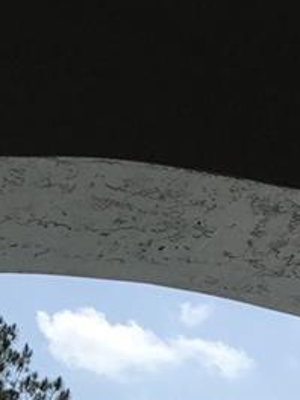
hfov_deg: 10.4
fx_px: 1629
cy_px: 577
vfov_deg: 13.3
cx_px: -47
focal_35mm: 141
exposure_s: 1/3546
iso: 25
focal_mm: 3.3
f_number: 2.4
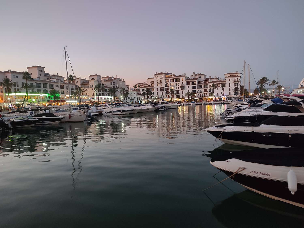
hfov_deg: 71.6
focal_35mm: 24
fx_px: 211
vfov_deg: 56.8
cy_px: 114
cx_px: 152
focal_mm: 5.89
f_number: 1.89
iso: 490
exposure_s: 1/20
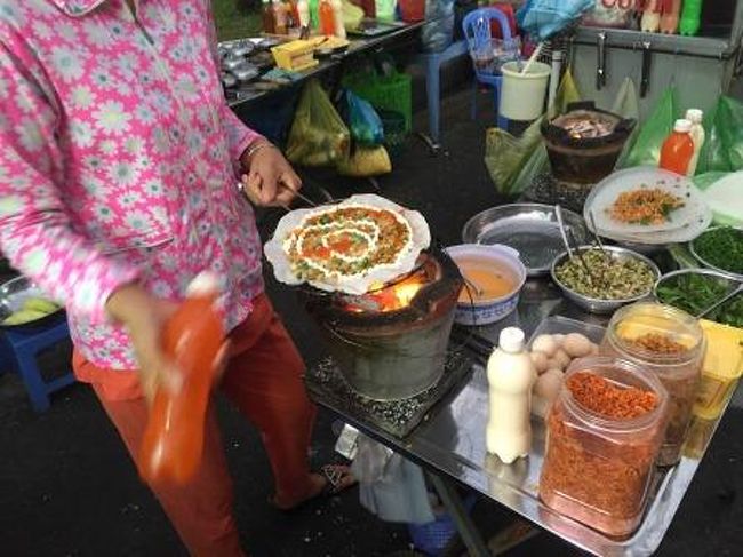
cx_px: 372
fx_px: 622
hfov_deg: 61.7
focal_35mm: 29
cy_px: 278
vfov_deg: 48.2
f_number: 2.2
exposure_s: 1/24
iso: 250
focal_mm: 4.15
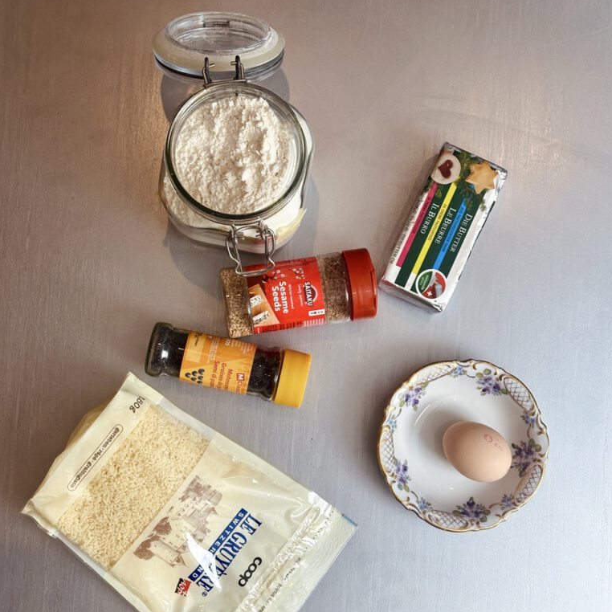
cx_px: 306
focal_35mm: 57
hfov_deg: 30.0
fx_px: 1140
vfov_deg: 30.0
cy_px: 337
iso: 80
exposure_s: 1/100
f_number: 1.78
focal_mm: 6.86
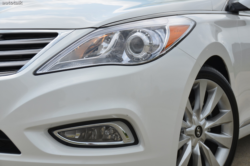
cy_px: 83
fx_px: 520
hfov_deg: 27.0
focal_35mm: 75
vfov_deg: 18.1
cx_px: 125
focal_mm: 50
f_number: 6.3
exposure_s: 1/1600
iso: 400
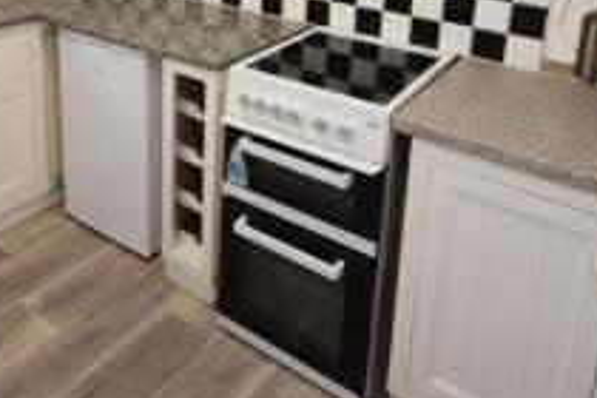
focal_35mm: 34
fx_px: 564
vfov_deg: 34.4
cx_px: 225
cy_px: -24
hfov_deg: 55.2
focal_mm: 10
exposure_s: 1/100
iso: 800
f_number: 5
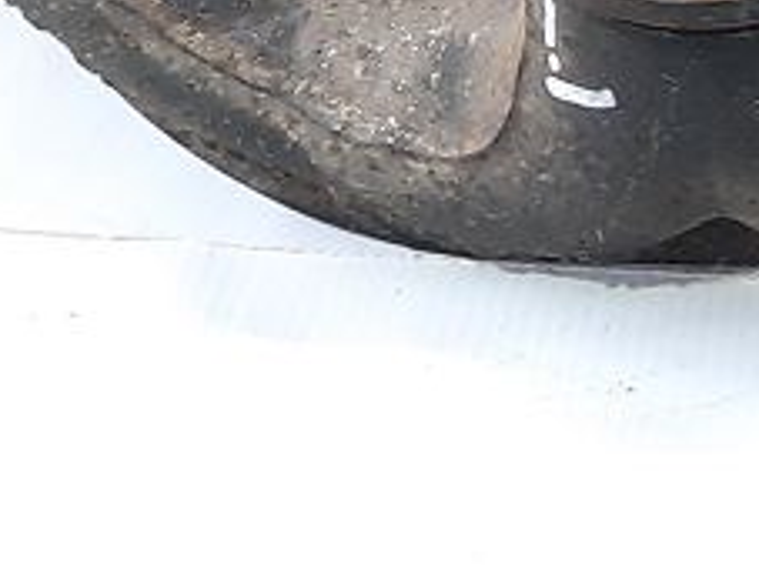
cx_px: 953
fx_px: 2893
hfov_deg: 14.4
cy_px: -752
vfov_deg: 10.0
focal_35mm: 132
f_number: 2
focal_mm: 4.6
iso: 200
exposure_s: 1/50
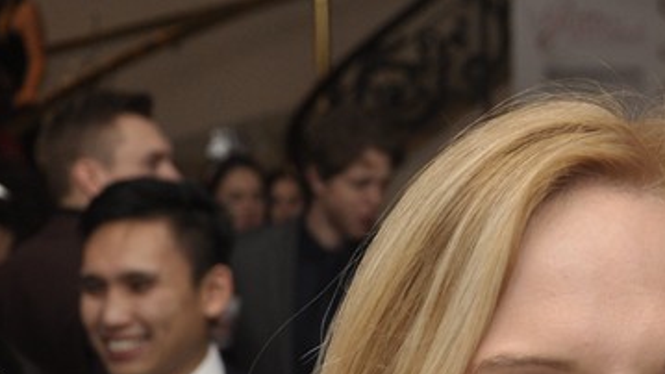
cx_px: 652
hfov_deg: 15.1
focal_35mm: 140
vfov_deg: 8.6
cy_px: 315
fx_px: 2469
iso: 400
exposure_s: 1/60
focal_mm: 32
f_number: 5
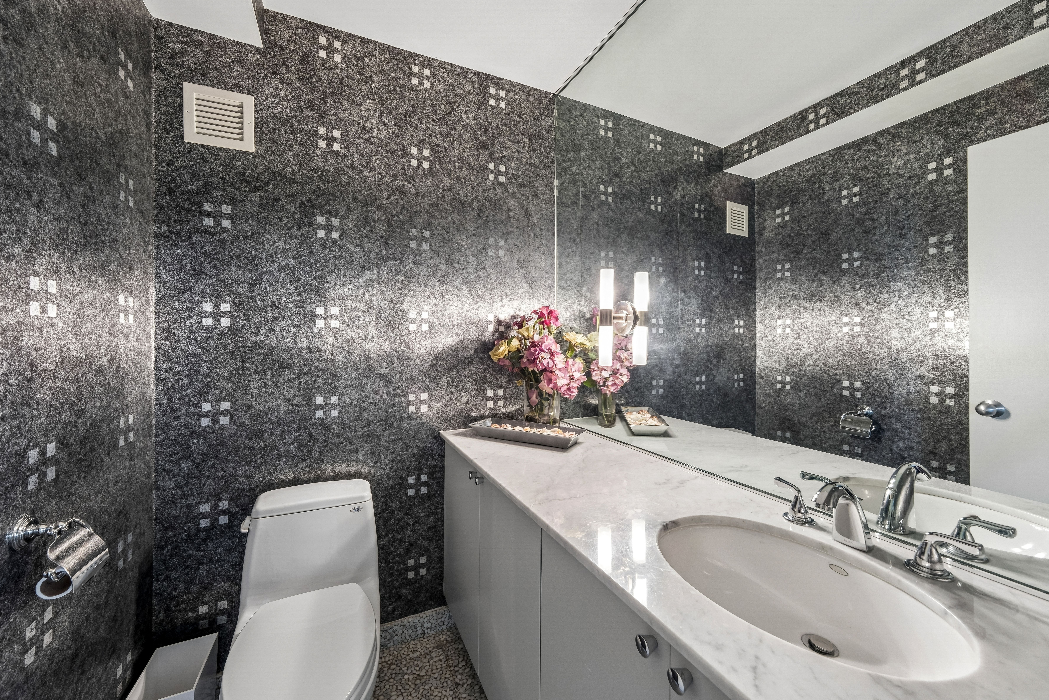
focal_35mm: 13
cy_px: 345
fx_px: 379
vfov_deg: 85.4
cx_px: 520
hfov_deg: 108.3
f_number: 5.6
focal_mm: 8
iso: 400
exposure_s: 1/10
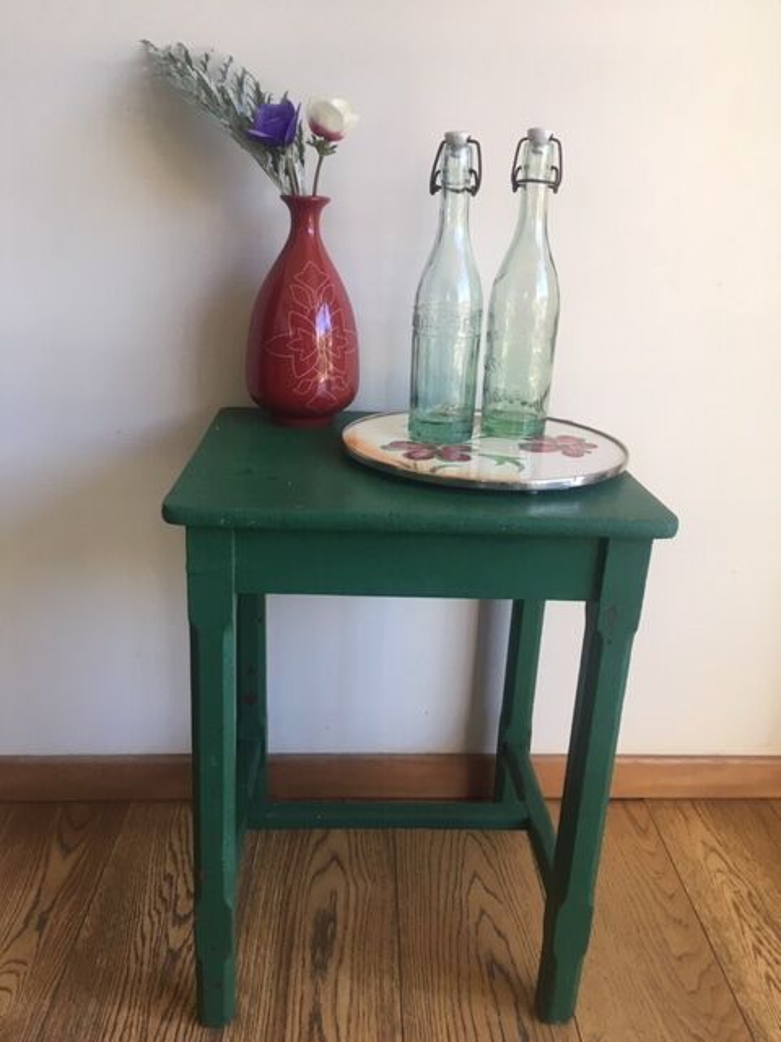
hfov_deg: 48.2
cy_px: 521
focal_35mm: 29
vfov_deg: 61.7
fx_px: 872
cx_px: 390
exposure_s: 1/33
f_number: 2.2
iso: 40
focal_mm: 4.15
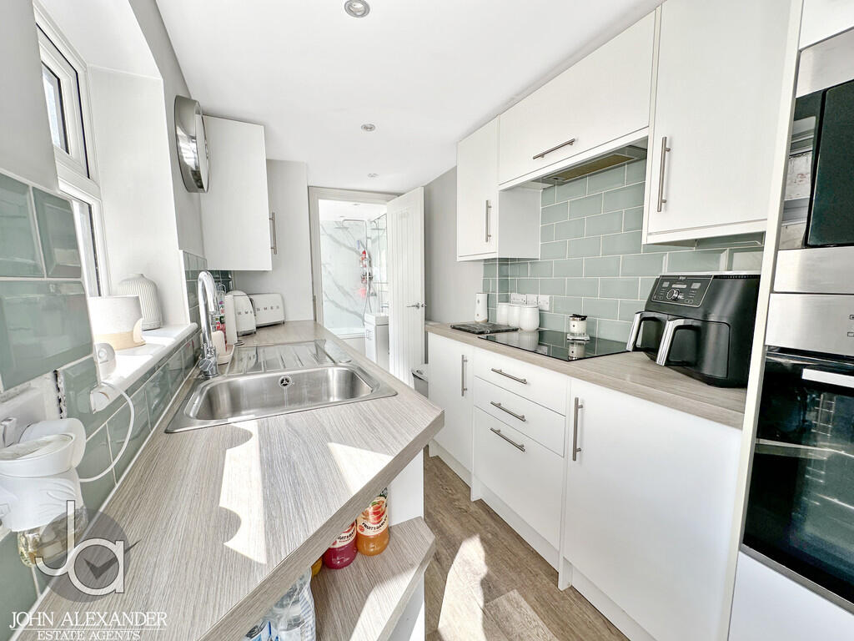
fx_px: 345
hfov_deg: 102.1
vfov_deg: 85.7
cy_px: 320
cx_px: 427
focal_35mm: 14
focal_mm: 2.22
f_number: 2.2
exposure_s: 1/99
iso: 40
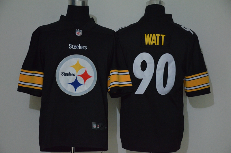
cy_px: 76
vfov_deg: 17.4
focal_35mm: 78
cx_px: 116
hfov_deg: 26.0
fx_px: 500
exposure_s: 1/60
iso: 4000
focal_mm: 52
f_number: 4.8
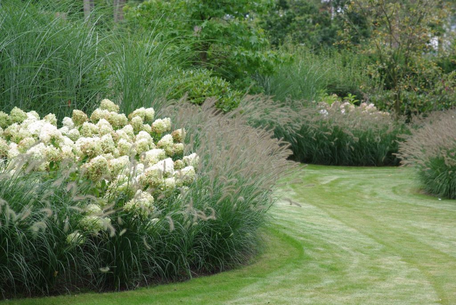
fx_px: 1331
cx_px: 228
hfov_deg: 19.4
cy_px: 152
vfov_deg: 13.1
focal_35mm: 105
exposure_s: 1/125
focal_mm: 70
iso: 100
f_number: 5.6
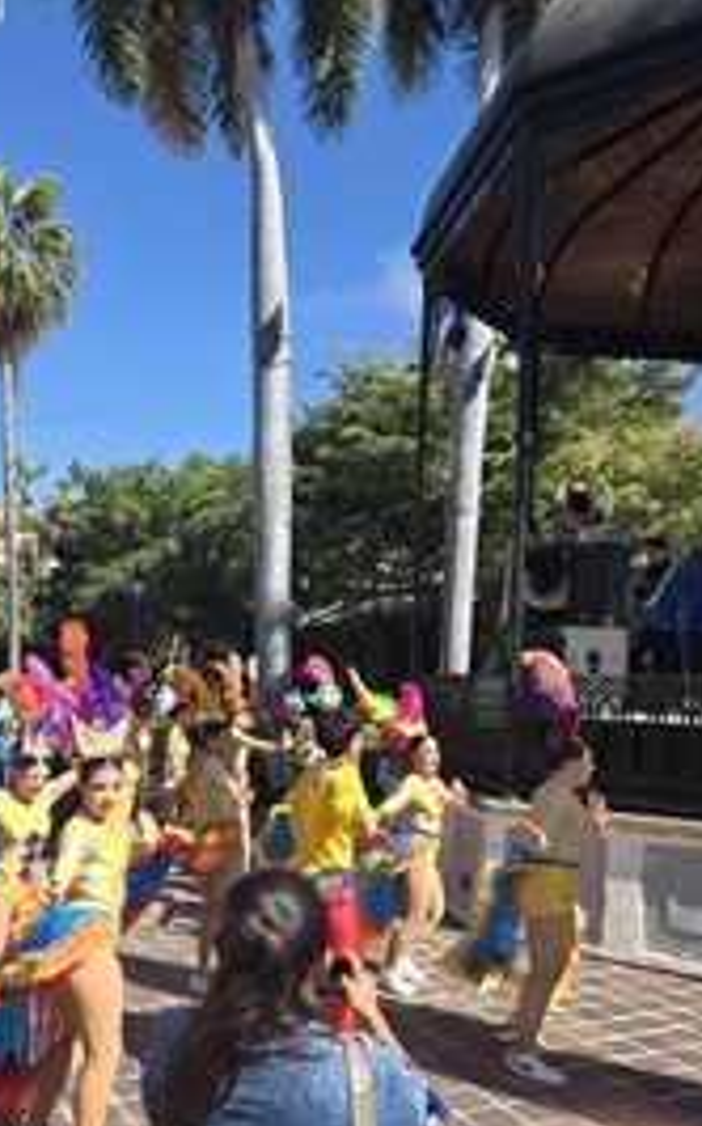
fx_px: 1011
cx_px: 237
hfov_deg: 37.9
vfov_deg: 57.6
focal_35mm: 33
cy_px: 686
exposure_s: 1/1132
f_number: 1.8
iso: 25
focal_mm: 5.4
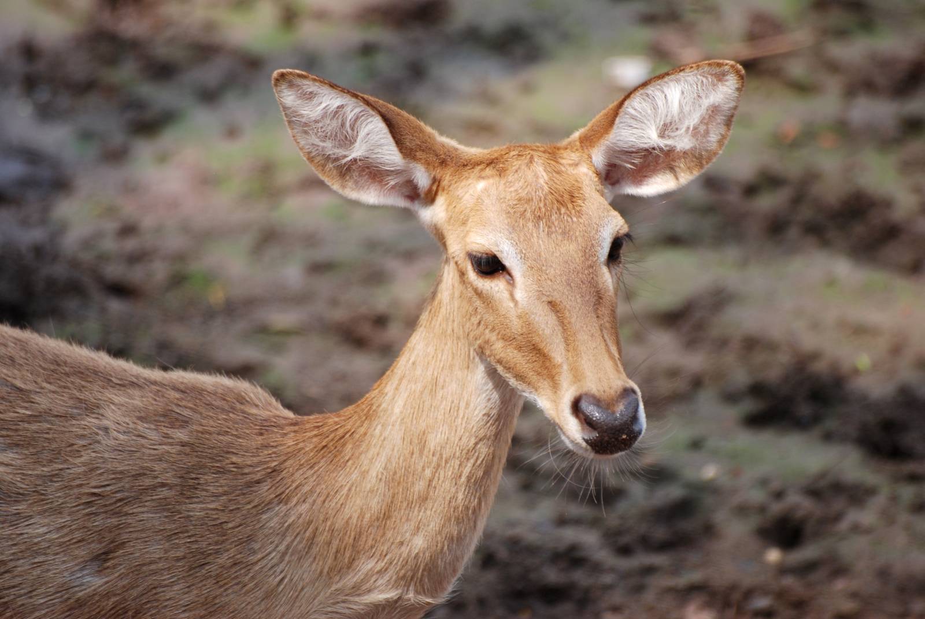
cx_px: 462
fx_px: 11576
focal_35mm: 450
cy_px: 310
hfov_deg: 4.6
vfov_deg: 3.1
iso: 200
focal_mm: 300
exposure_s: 1/320
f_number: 5.6
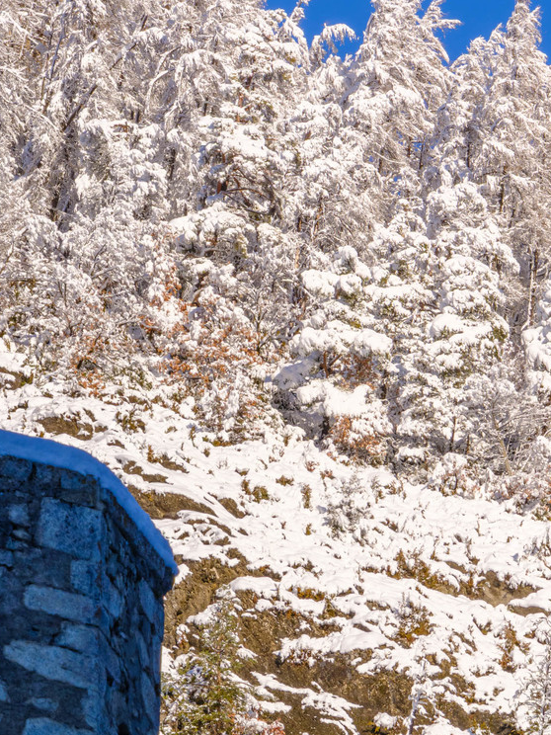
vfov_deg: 4.4
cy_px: 602
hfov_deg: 3.3
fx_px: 9614
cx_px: 428
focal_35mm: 453
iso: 320
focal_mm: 200
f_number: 16
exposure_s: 1/160
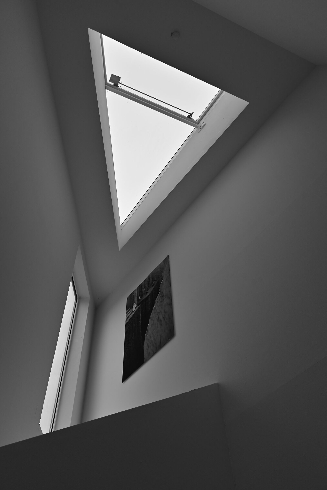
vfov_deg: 60.3
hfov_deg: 42.4
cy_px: 245
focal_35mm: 31
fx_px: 422
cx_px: 164
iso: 100
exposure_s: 1/250
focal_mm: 31
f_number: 6.3
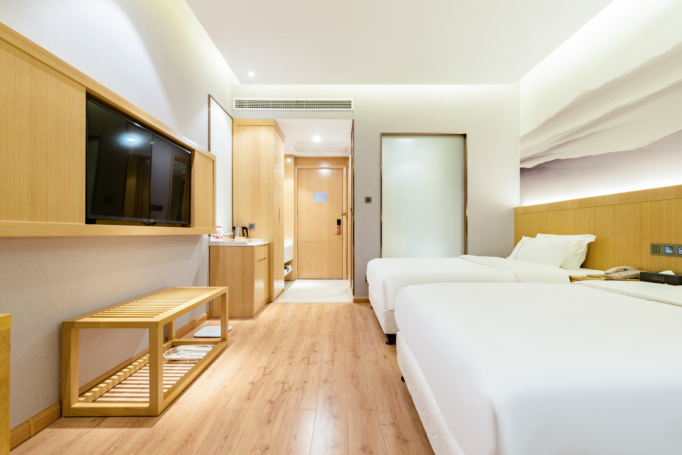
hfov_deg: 100.4
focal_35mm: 15
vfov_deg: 77.4
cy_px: 228
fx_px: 284
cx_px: 341
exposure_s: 1/3
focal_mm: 15
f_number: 11
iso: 125
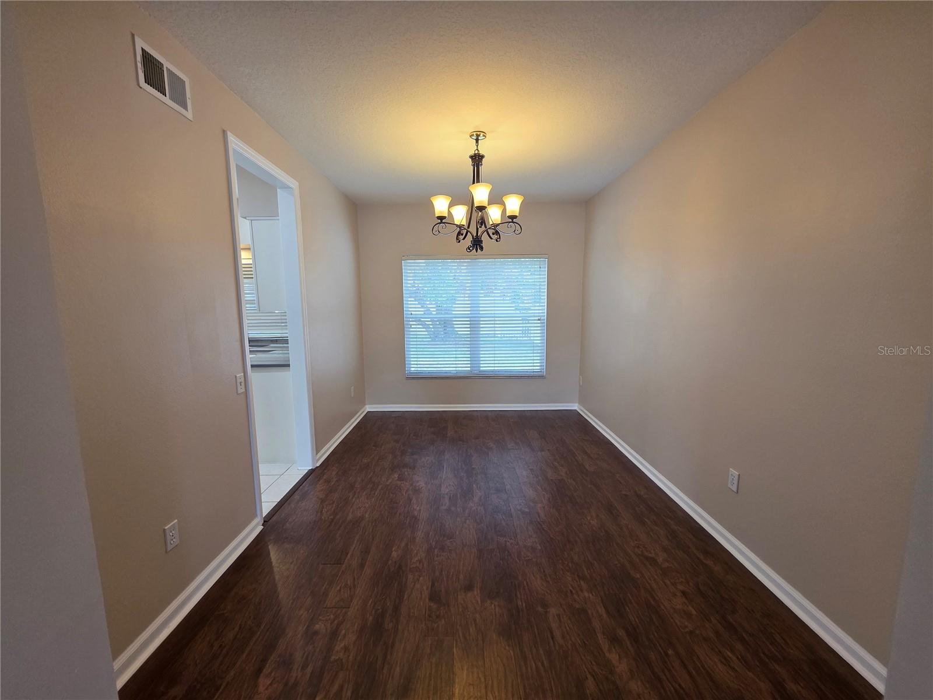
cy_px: 350
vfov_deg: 89.9
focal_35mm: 13
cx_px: 466
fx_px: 350
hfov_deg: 106.2
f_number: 1.9
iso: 160
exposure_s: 1/120
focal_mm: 2.2
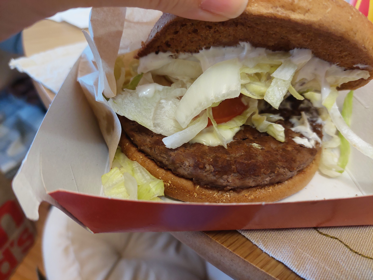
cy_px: 140
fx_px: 259
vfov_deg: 56.8
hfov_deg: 71.6
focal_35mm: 24
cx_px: 186
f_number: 1.8
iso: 400
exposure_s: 1/25
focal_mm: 5.23
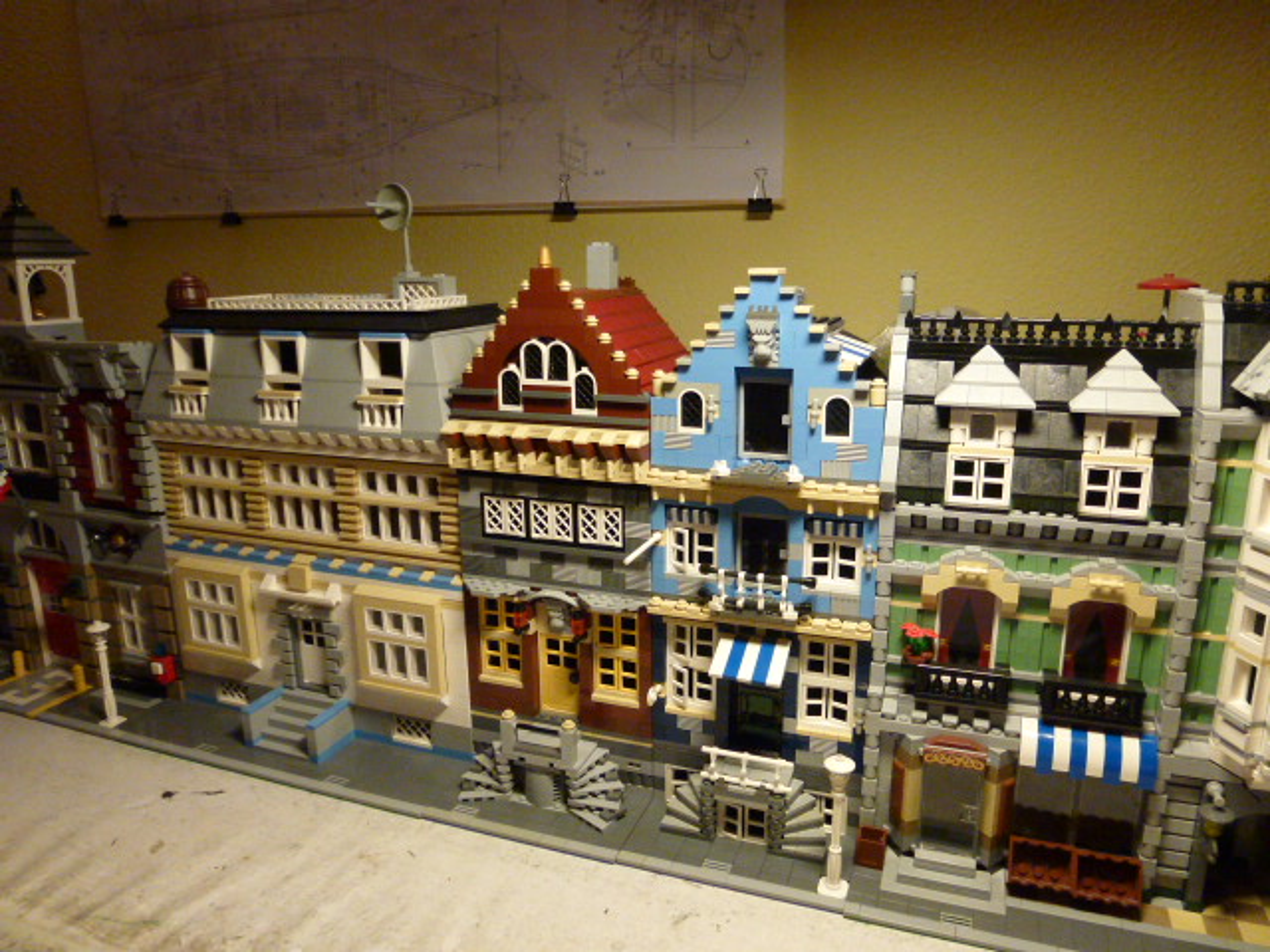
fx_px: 881
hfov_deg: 71.6
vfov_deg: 56.8
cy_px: 476
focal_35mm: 24
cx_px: 635
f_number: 3.3
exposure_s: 1/40
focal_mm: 4.3
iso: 400
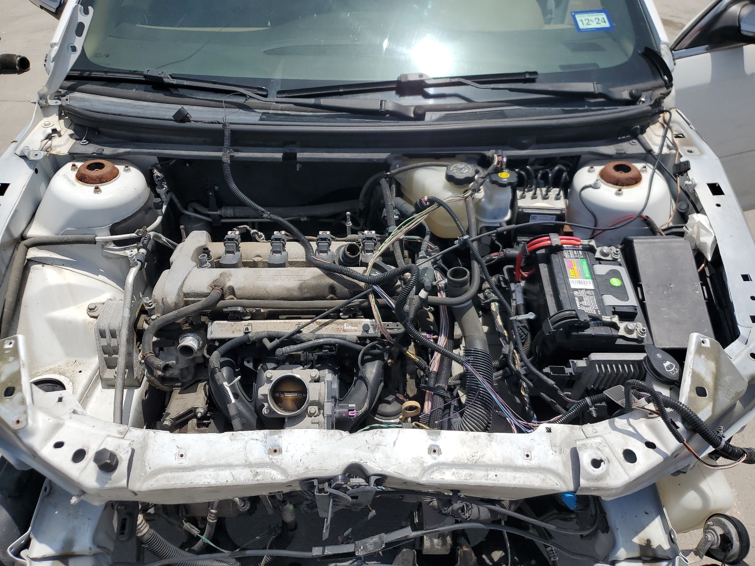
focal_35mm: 26
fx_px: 567
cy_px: 283
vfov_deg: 53.1
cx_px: 378
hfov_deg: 67.3
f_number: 1.5
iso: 50
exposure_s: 1/5000
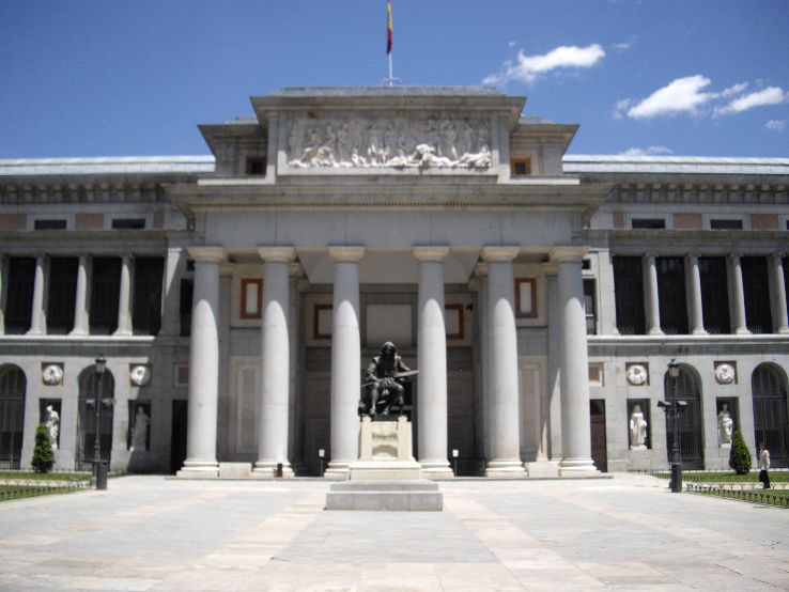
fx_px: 866
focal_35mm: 38
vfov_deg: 37.7
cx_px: 394
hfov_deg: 49.0
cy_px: 296
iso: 50
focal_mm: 7.9
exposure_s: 1/800
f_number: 2.8
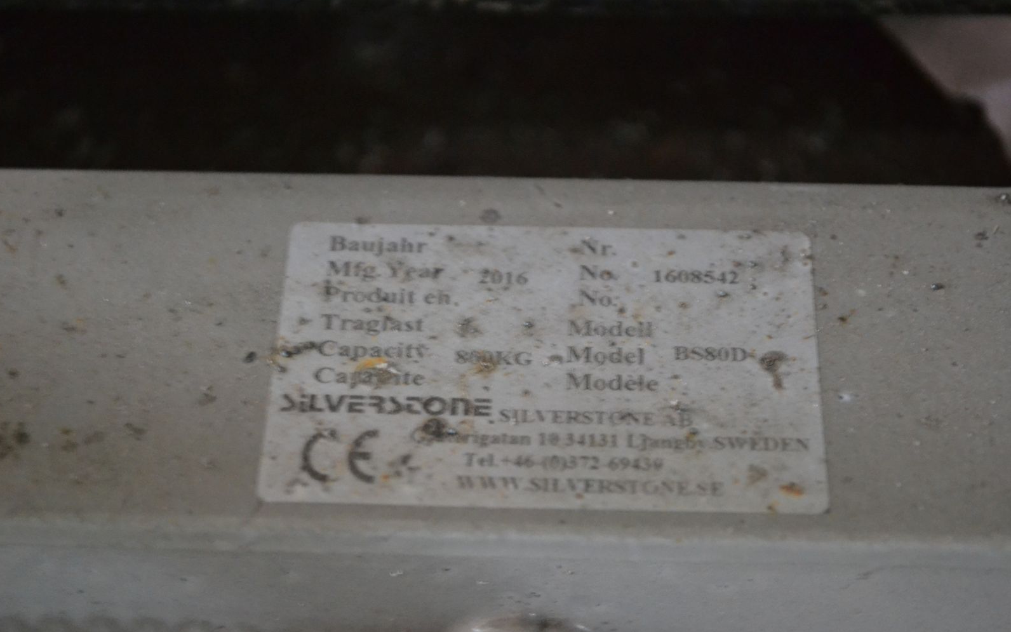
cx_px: 504
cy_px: 336
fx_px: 2329
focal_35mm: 85
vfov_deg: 15.5
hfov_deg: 24.5
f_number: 5.6
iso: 3200
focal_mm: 55
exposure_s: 1/13
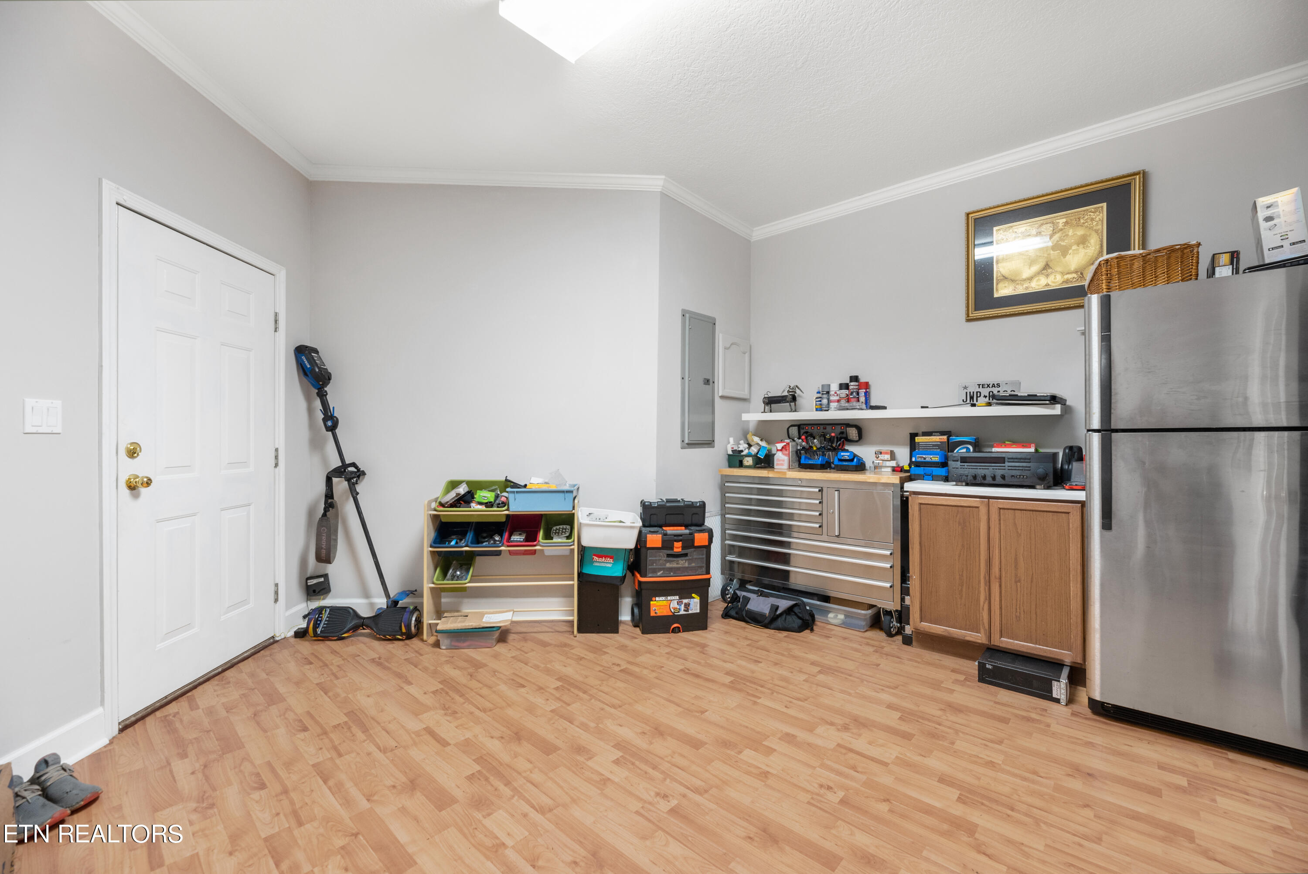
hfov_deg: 104.2
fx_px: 509
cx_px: 654
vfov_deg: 81.3
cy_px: 437
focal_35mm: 14
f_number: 7.1
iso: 640
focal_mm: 14
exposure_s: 1/15
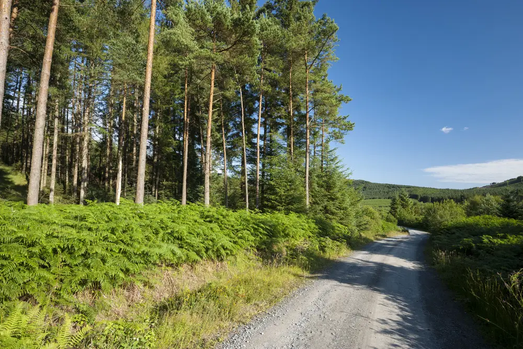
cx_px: 262
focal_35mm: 19
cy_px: 174
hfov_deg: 86.9
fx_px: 276
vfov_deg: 64.5
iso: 250
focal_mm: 19
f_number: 10
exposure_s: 1/50
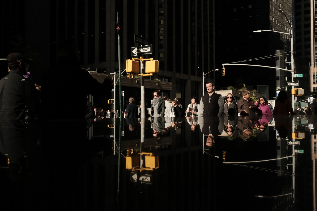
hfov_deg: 54.4
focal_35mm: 35
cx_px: 158
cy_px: 106
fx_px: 308
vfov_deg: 37.9
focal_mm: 23
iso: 500
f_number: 16
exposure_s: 1/250
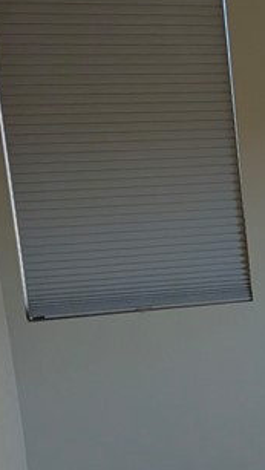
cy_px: 325
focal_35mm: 87
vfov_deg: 24.3
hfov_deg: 10.8
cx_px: 724
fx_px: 1085
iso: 78
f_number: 1.68
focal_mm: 6.9
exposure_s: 1/187
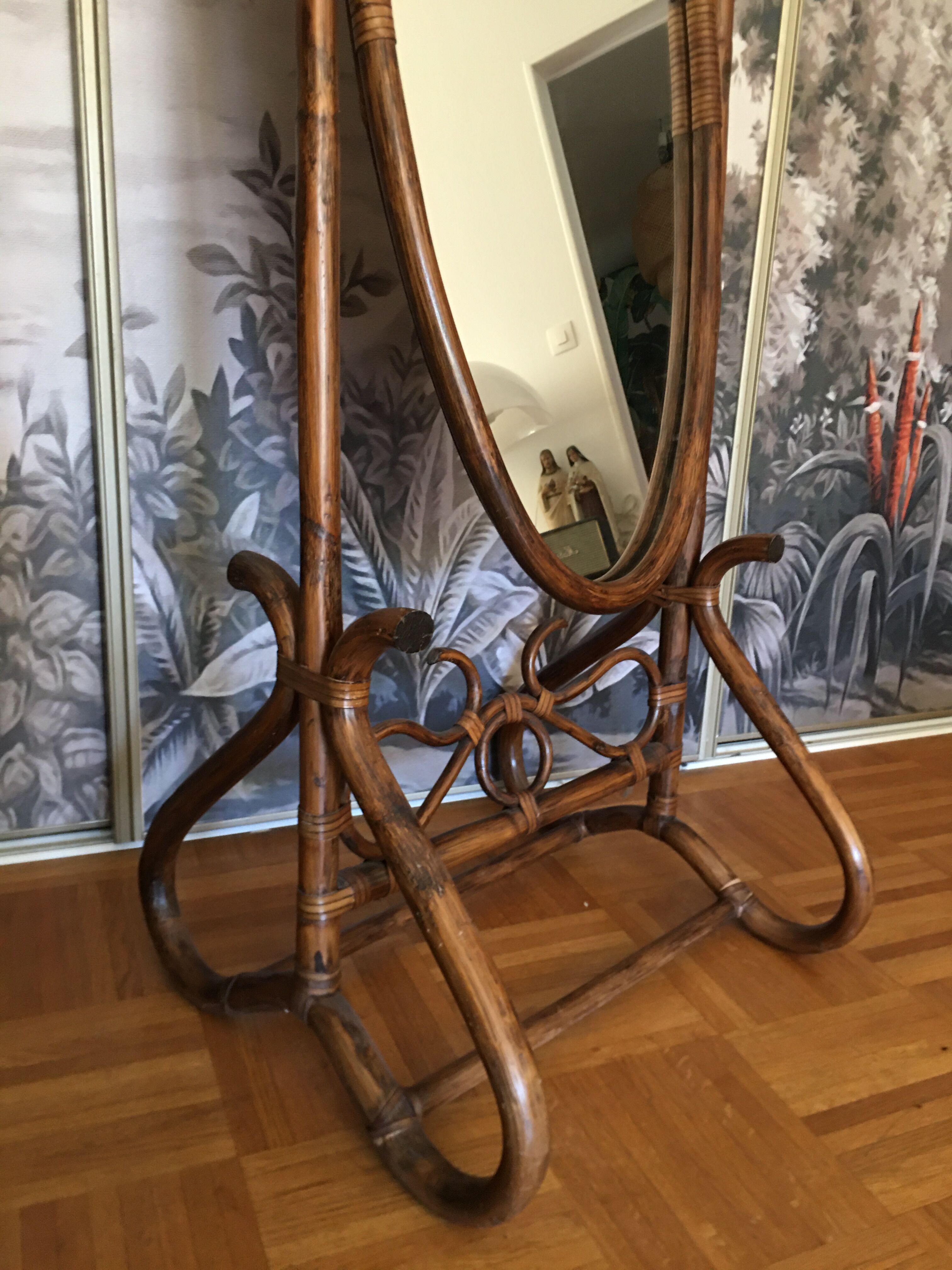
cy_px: 635
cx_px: 476
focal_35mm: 29
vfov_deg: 61.7
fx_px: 1063
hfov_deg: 48.2
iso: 80
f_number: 2.2
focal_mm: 4.15
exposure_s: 1/17
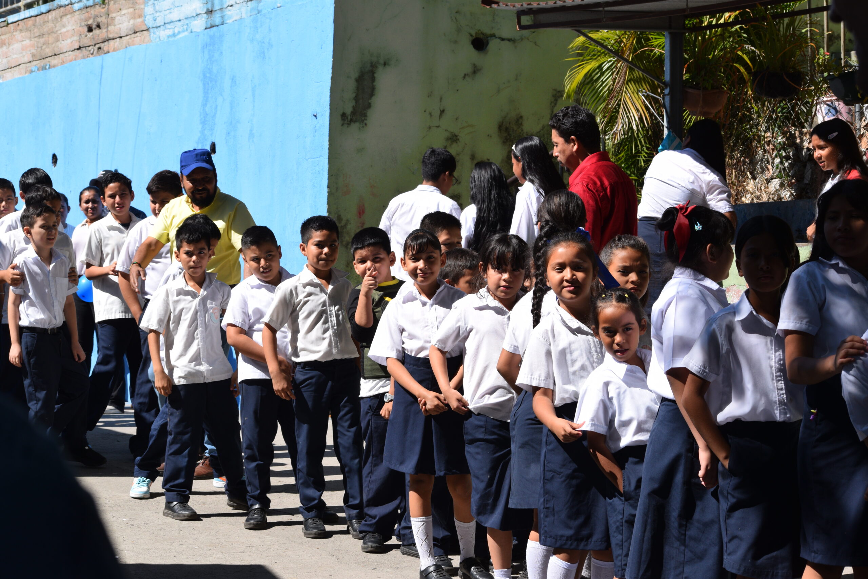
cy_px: 290
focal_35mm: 90
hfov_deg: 22.6
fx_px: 2170
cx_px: 434
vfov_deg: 15.2
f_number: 9
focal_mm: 60
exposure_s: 1/400
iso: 200
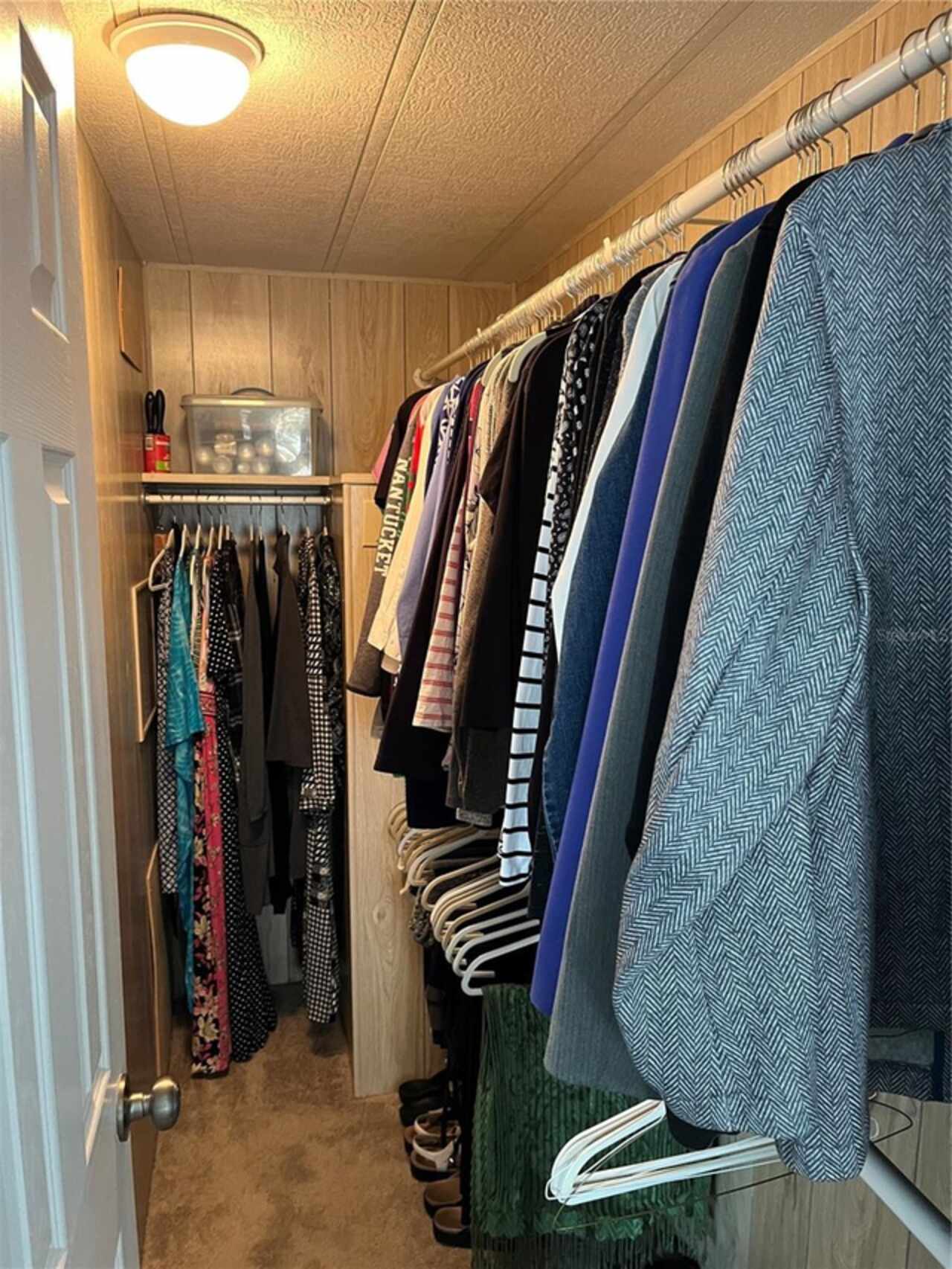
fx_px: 953
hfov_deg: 53.1
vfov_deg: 67.3
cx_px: 476
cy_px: 634
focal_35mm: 26
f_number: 1.6
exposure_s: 1/40
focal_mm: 5.1
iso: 500
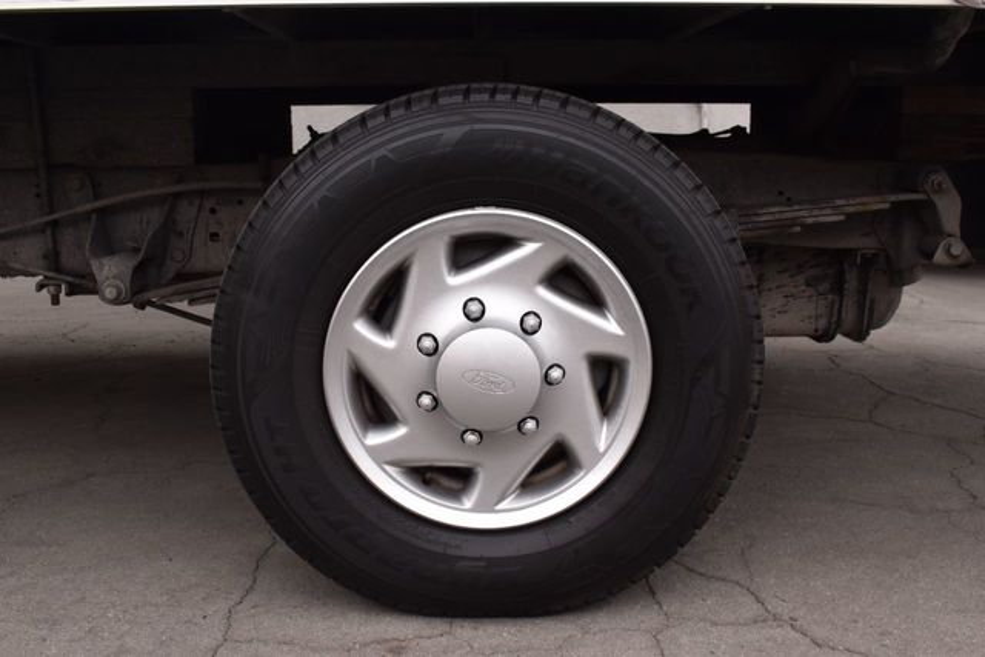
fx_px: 985
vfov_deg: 36.9
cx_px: 492
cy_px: 328
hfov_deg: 53.1
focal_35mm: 36
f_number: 8
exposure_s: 1/250
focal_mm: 24
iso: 400
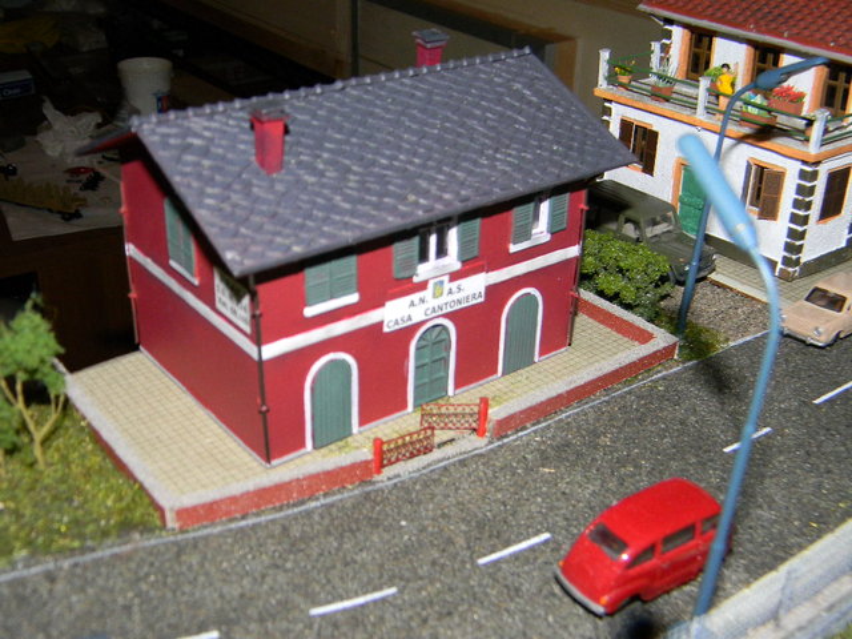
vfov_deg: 35.1
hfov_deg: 45.8
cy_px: 320
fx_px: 1009
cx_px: 426
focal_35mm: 41
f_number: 7.6
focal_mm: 7.3
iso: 200
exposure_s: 1/30
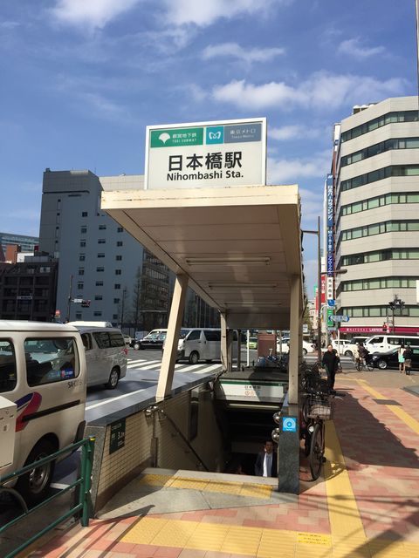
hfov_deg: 48.2
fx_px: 468
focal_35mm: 29
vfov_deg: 61.7
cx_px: 210
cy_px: 279
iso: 32
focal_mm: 4.15
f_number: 2.2
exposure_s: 1/2639
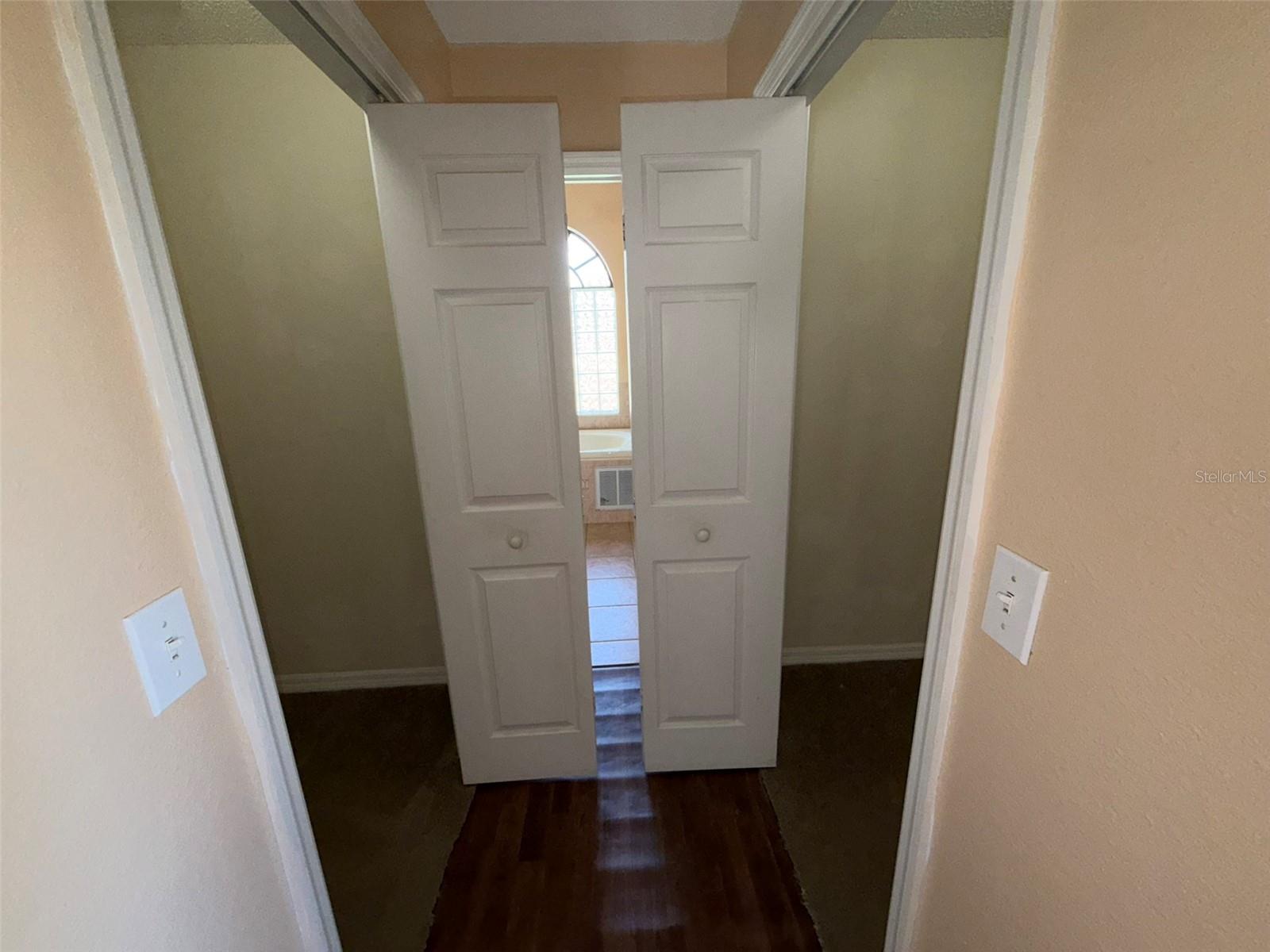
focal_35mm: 14
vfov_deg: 85.7
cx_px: 635
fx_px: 514
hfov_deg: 102.1
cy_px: 476
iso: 80
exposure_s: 1/120
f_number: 2.2
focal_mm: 2.22
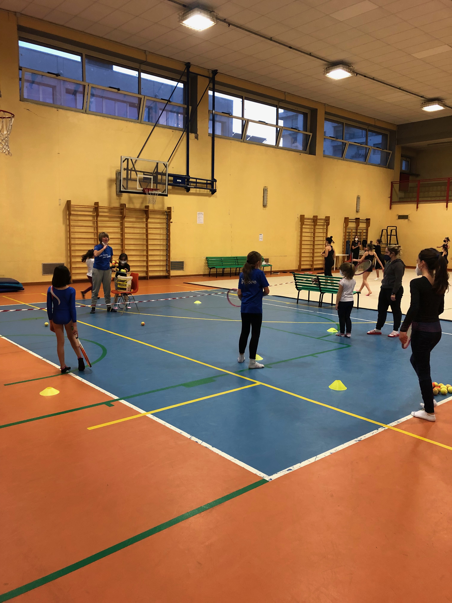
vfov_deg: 63.4
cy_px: 302
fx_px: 487
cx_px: 226
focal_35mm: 28
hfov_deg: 49.7
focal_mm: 3.99
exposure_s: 1/15
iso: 64
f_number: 1.8
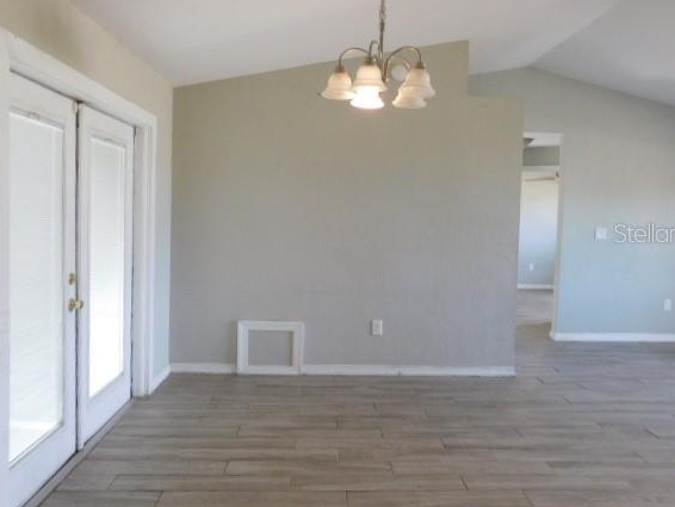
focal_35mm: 26
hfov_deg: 67.3
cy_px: 233
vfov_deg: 53.0
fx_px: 507
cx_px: 345
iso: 160
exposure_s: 1/30
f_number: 3
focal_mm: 4
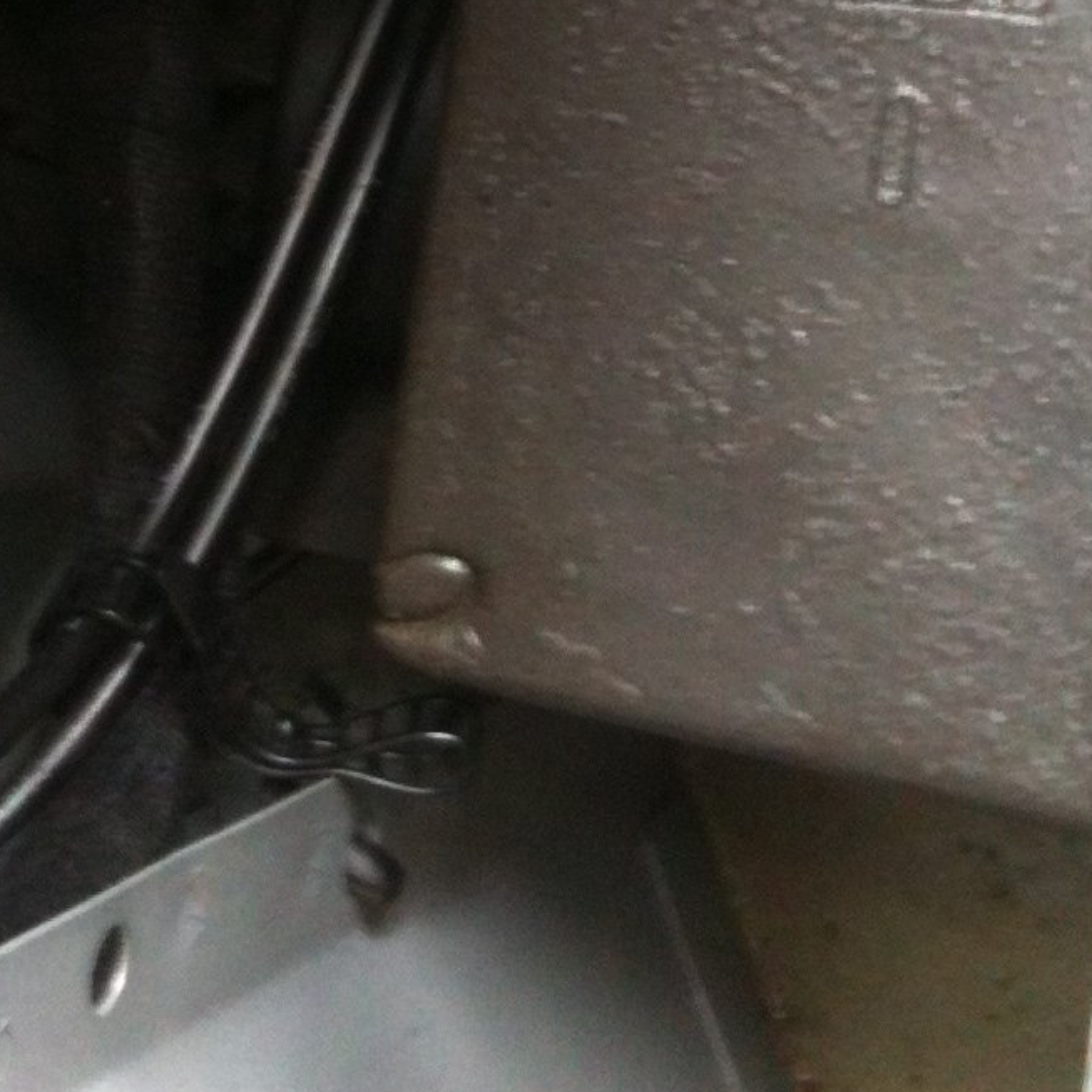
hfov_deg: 17.9
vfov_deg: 17.0
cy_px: -276
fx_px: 3462
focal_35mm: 97
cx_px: 517
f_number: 2.8
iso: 125
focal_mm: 3.85
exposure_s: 1/15
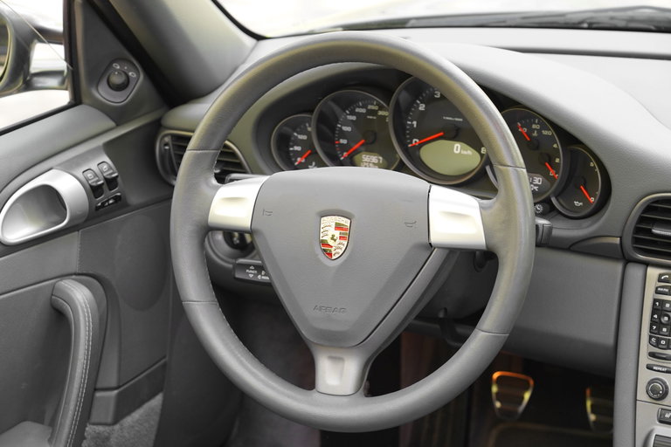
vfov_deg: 16.5
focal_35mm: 83
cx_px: 336
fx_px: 1547
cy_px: 224
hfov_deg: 24.5
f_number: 6.3
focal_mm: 83
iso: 1600
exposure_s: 1/100
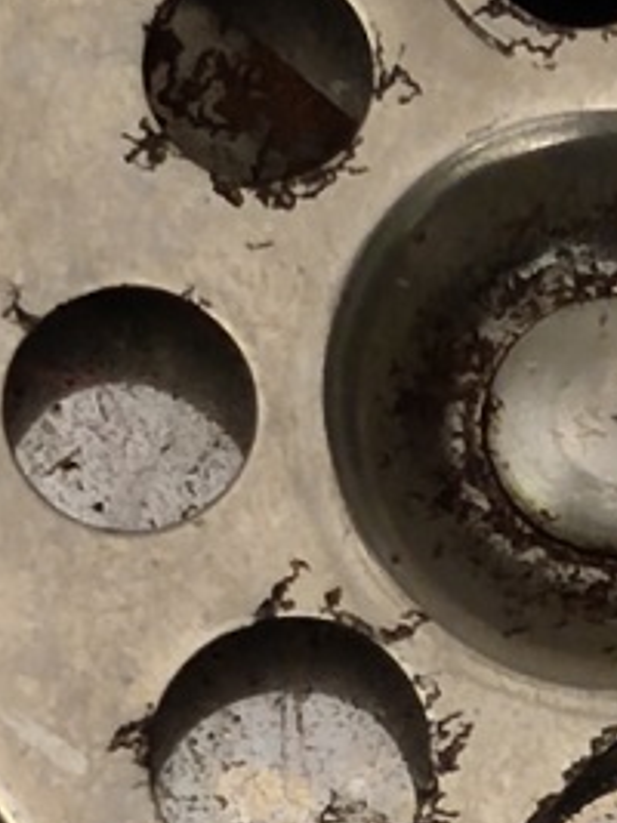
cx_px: 643
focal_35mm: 399
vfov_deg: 5.0
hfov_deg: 3.7
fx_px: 9490
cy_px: 618
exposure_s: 1/100
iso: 237
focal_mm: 6.72
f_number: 1.69
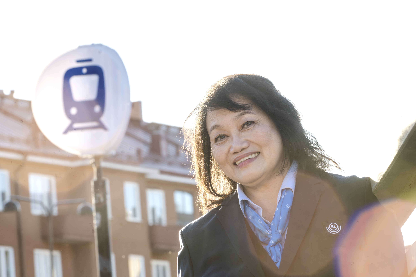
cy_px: 183
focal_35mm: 287
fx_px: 3316
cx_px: 177
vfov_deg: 4.8
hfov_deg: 7.2
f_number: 16
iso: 400
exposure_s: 1/125
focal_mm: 180
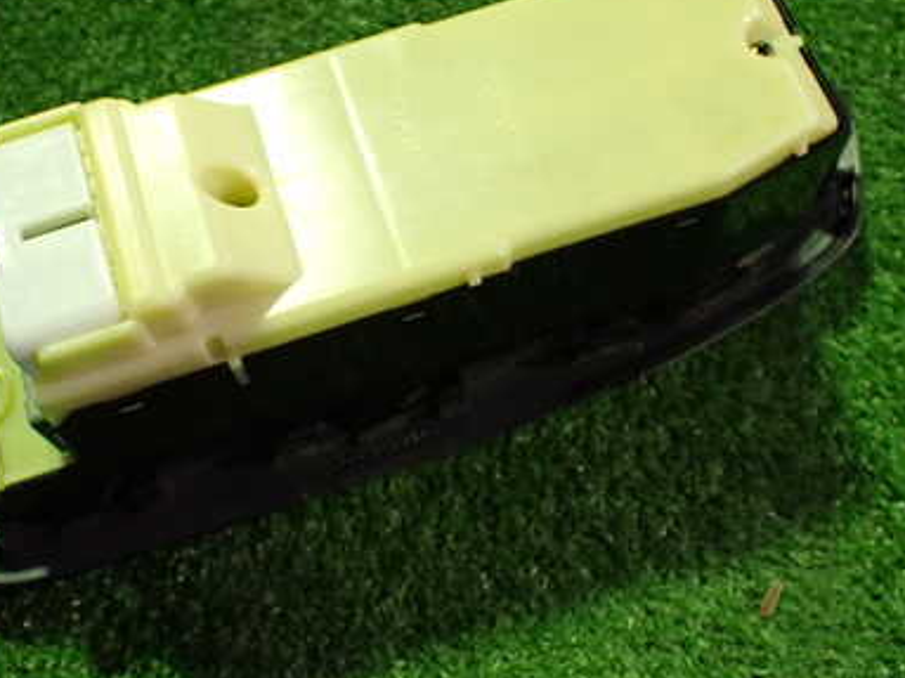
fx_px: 1228
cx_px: 373
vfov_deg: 30.8
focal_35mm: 47
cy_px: 288
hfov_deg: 40.3
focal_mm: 5.4
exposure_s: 1/50
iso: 800
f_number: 2.3
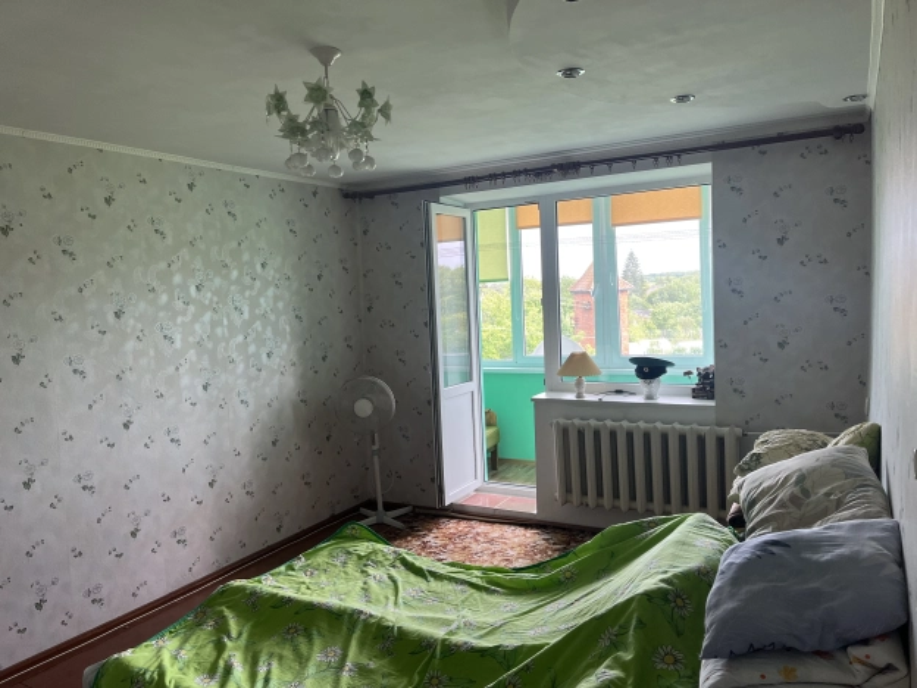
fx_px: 689
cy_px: 344
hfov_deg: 67.3
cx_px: 458
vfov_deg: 53.1
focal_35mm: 26
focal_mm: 5.1
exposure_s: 1/121
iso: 80
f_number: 1.6
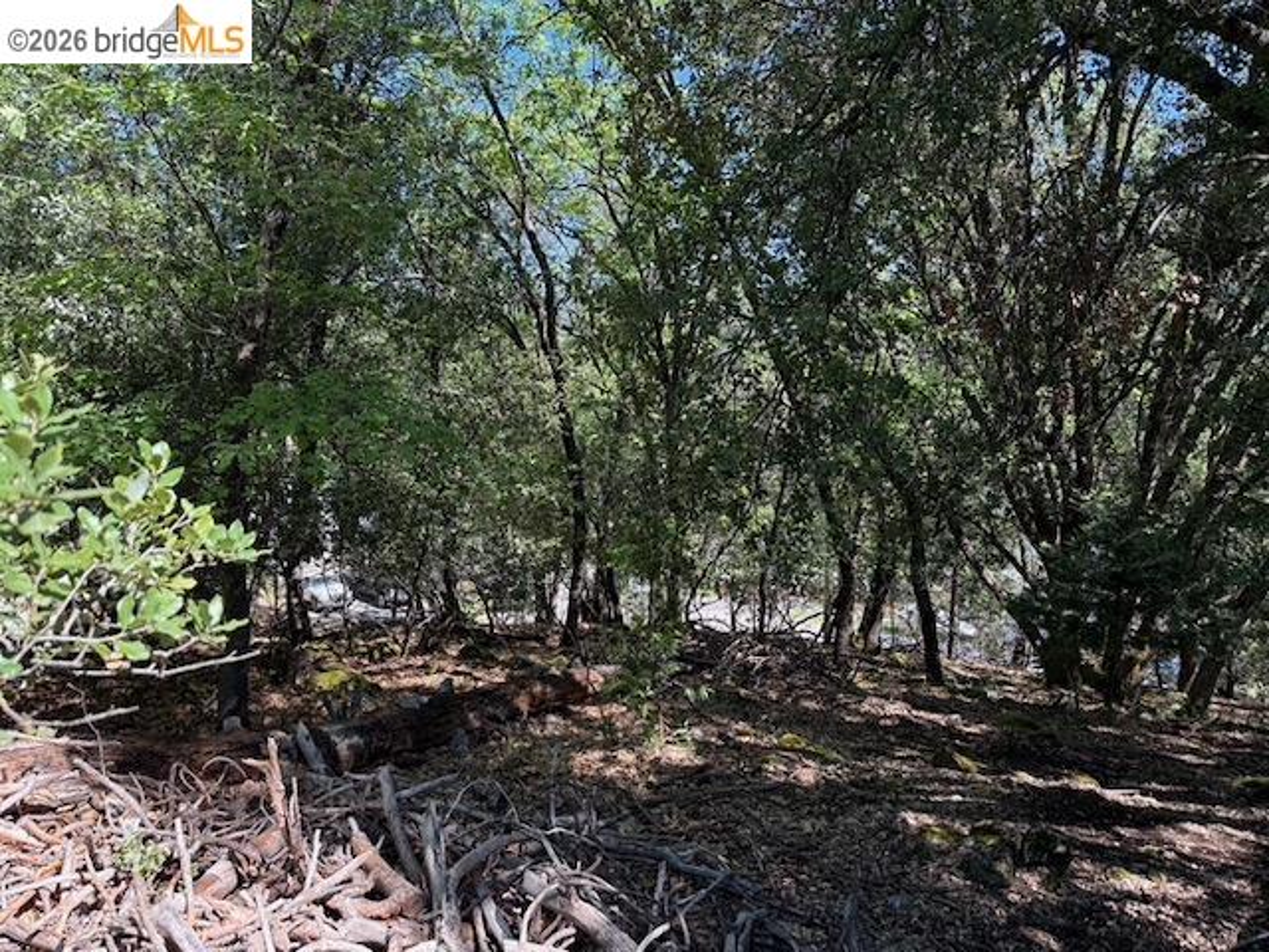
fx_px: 880
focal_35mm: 24
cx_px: 634
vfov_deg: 56.8
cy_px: 476
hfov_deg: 71.6
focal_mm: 6.76
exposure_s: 1/539
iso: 100
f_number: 1.78
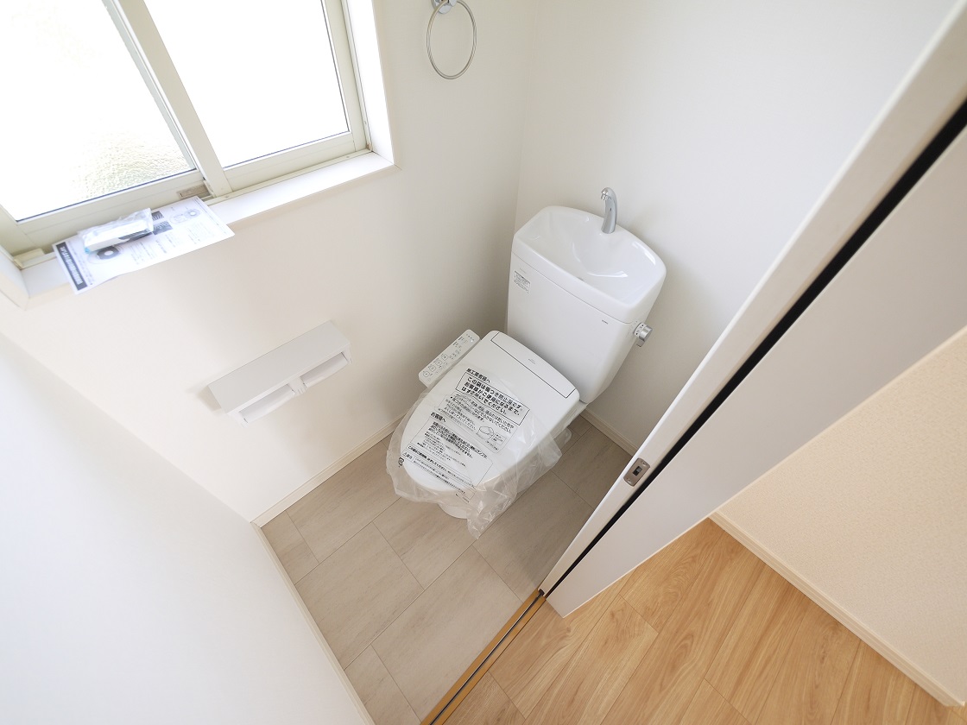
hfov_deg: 102.1
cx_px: 484
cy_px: 362
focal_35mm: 14
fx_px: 391
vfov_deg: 85.7
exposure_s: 1/60
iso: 250
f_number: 4
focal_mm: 7
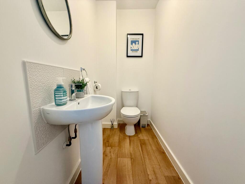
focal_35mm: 14
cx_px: 122
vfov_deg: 85.7
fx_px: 99
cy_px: 92
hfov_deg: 102.1
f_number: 2.2
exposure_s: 1/99
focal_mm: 2.22
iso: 320
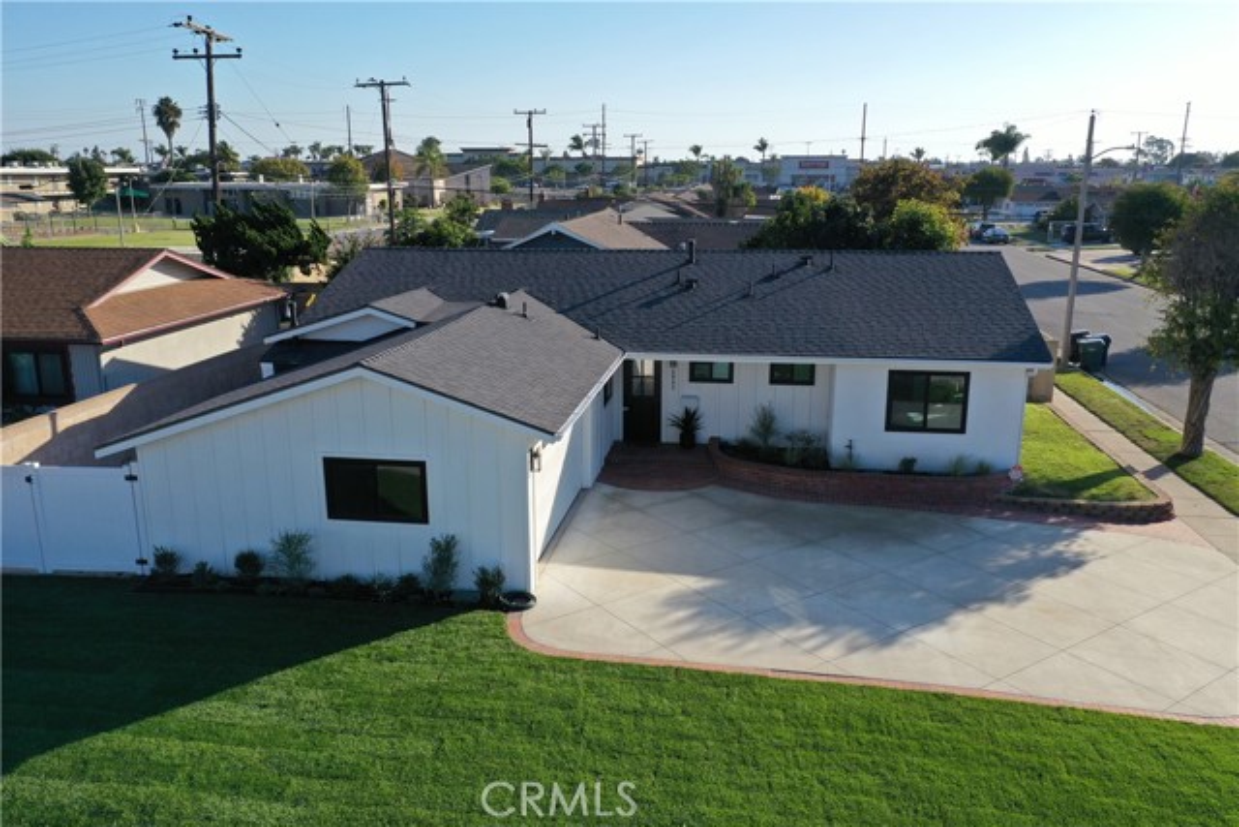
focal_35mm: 28
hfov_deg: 65.5
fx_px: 964
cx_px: 620
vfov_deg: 46.4
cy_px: 414
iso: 100
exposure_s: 1/400
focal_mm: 10.26
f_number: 5.6
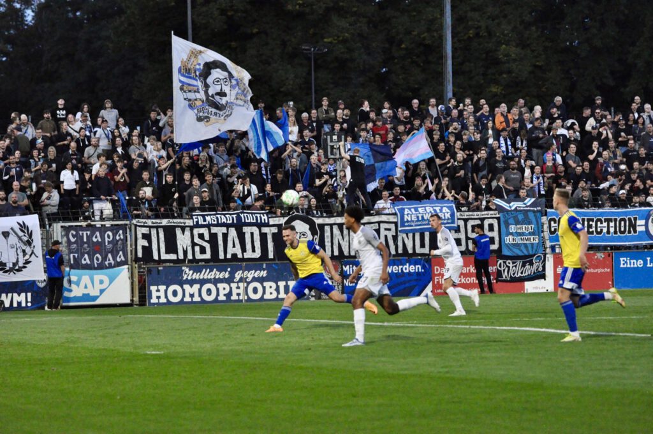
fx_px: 3043
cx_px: 326
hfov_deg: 12.2
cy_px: 217
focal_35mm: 168
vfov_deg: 8.1
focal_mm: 112
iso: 3200
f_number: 2.8
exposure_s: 1/1600
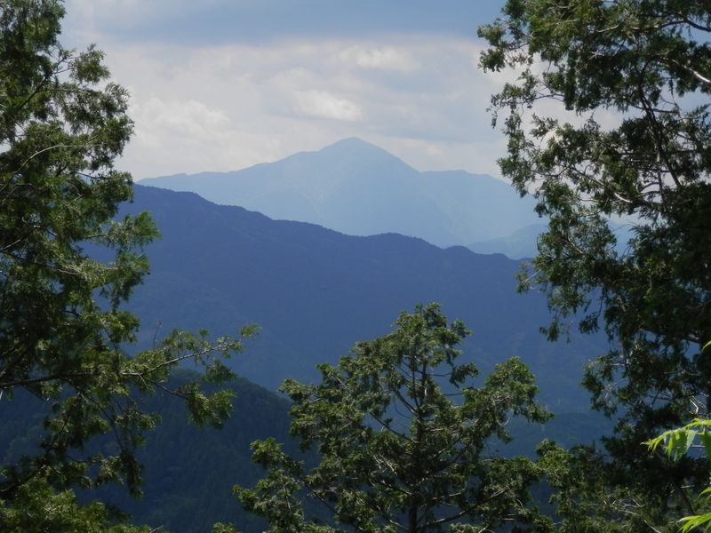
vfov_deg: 12.8
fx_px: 2383
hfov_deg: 17.0
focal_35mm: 116
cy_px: 266
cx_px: 356
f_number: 5.2
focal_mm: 20.9
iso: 80
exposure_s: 1/400
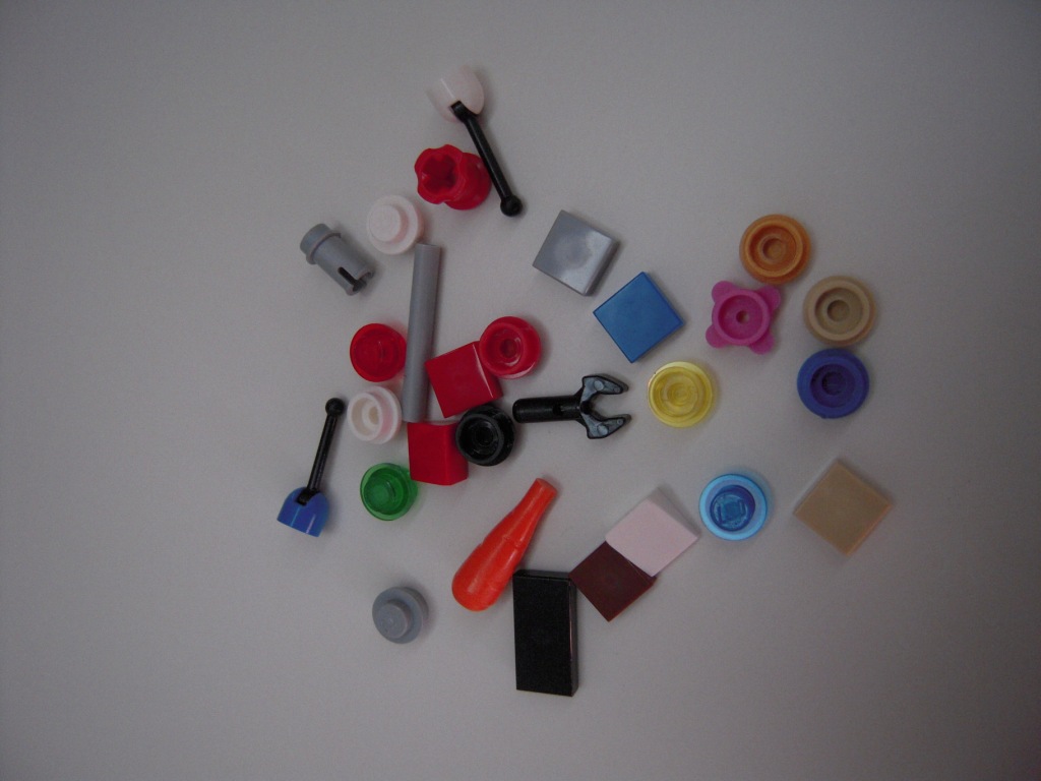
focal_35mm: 28
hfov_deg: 63.4
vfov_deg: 49.7
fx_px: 842
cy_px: 390
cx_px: 520
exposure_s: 1/100
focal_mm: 5
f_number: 2.7
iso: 400
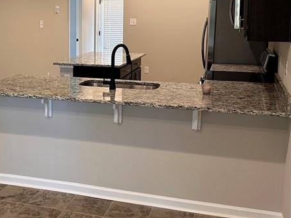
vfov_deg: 26.4
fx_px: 462
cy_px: 68
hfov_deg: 33.9
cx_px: 60
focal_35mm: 55
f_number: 1.78
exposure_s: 1/60
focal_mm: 6.86
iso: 125
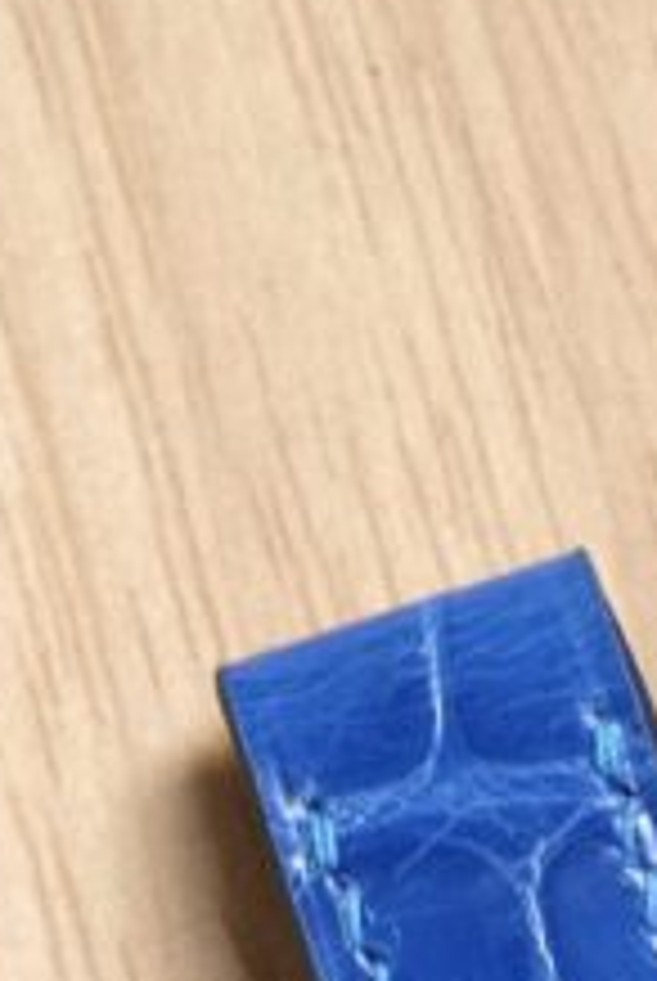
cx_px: 1035
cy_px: 1694
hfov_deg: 3.4
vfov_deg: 5.1
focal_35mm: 402
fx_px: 10969
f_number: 5
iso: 1000
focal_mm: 60
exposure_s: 1/100
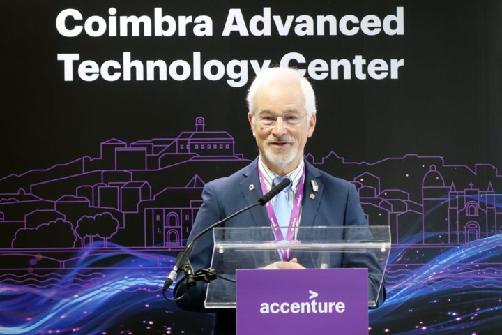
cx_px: 251
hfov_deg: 10.3
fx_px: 2789
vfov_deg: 6.9
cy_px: 168
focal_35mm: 200
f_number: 2.8
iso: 800
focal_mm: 73.3
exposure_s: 1/40
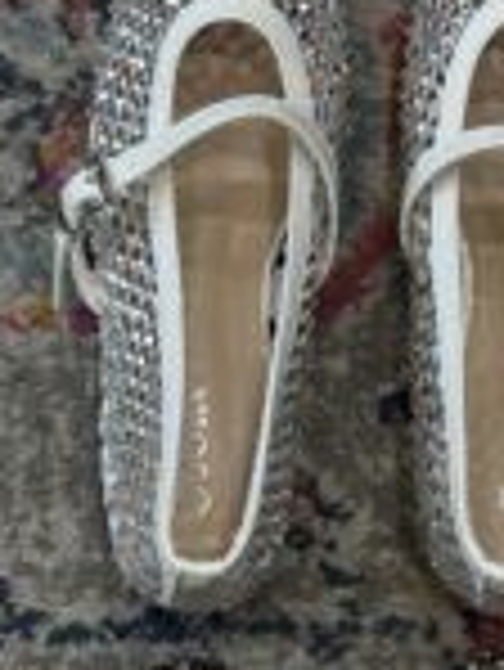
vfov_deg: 15.0
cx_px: 351
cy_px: 670
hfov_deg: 11.5
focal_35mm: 129
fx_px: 2501
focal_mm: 6.76
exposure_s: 1/50
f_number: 1.78
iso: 100
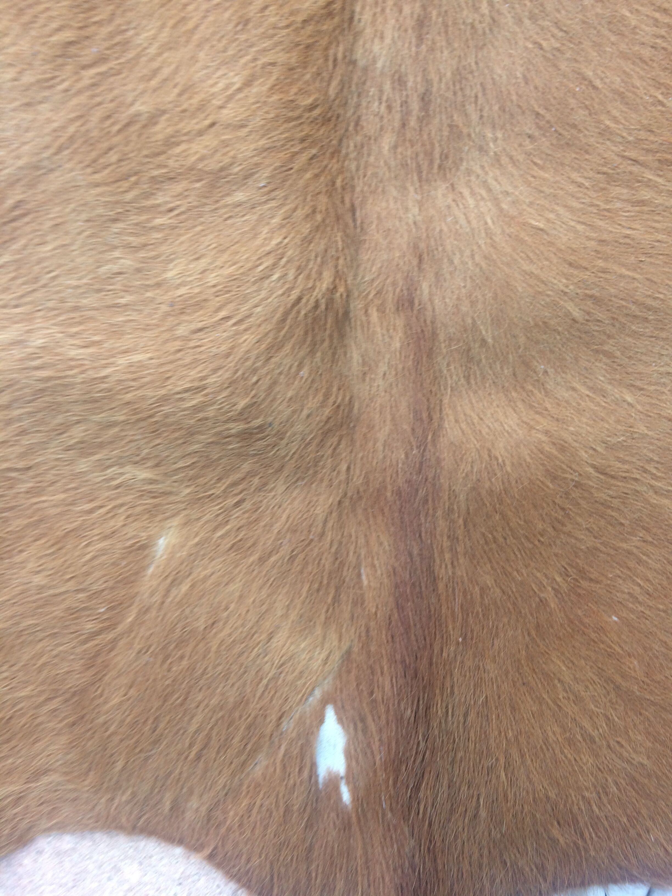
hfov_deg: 48.2
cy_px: 448
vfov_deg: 61.7
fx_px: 751
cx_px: 336
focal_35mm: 29
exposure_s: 1/100
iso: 32
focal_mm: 4.15
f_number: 2.2
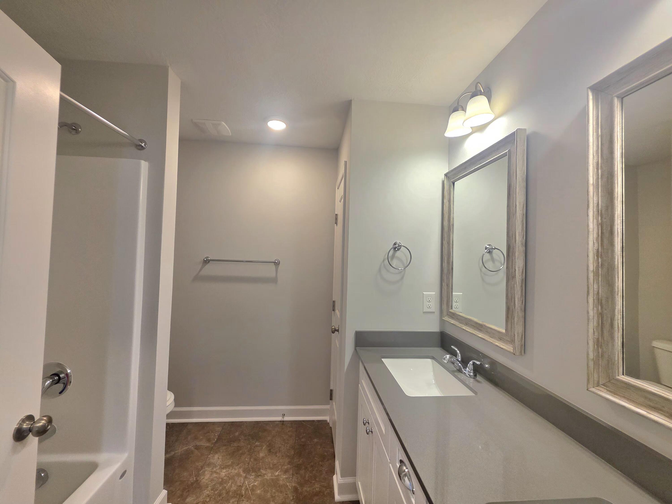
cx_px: 336
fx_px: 252
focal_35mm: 13
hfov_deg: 106.2
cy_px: 252
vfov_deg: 89.9
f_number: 1.9
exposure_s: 1/120
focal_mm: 2.2
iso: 100
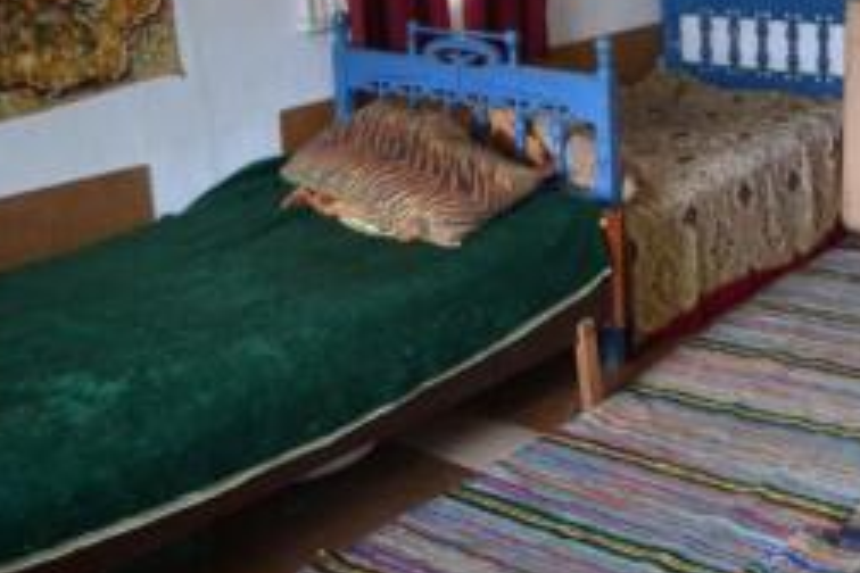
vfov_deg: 26.2
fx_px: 1218
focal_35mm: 51
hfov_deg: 36.4
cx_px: 782
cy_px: 159
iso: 400
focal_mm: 18
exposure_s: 1/40
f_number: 3.5
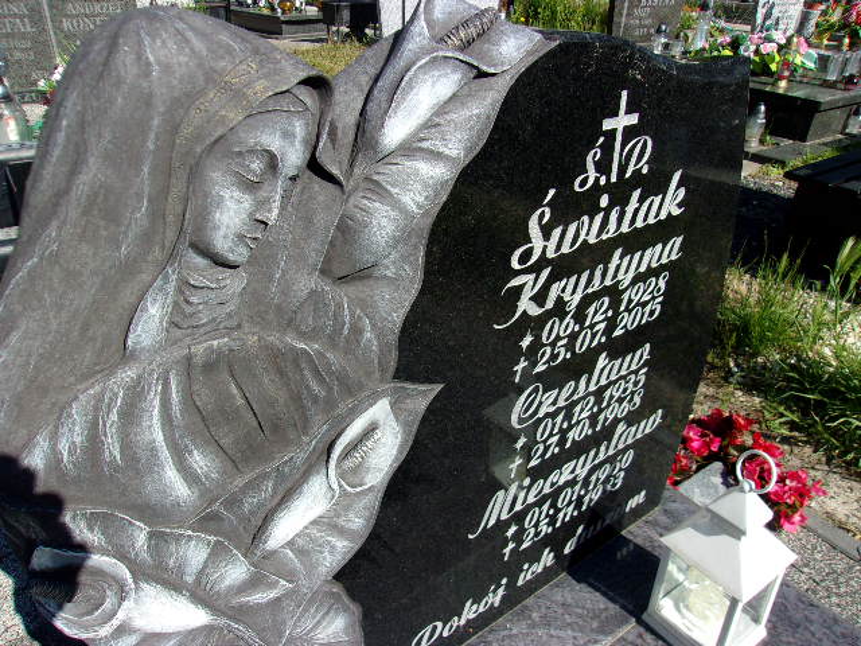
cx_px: 430
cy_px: 323
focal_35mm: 27
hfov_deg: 65.3
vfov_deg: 51.4
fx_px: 672
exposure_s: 1/90
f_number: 10.4
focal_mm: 4.9
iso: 80
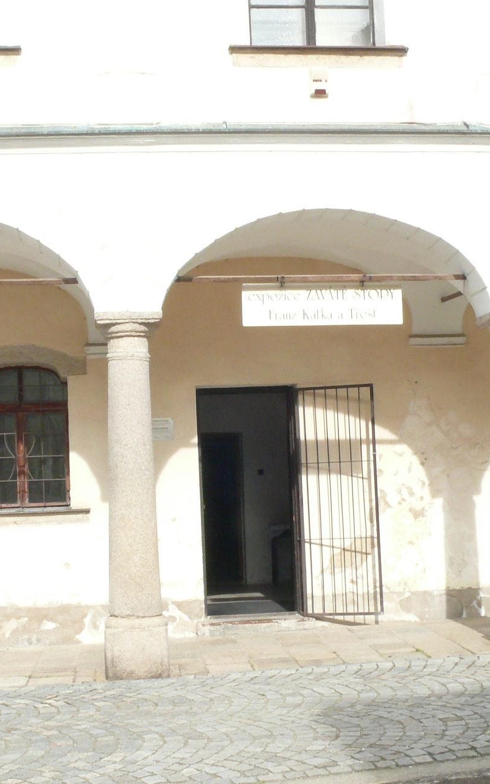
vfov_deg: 34.5
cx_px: 231
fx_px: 1261
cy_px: 389
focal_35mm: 59
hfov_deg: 22.0
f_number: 11
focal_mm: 7.4
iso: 200
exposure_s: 1/125
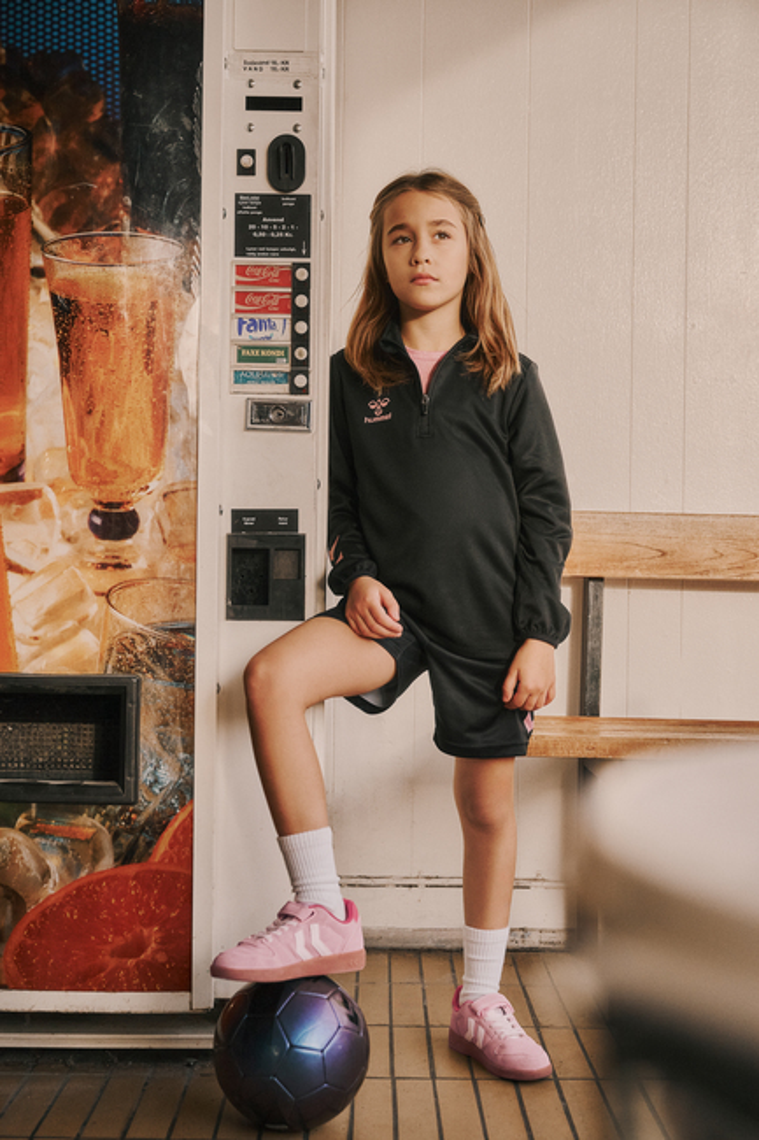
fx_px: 1487
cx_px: 380
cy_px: 570
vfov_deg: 41.9
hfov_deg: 28.6
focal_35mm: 47
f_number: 4
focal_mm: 47
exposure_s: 1/1000
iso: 320
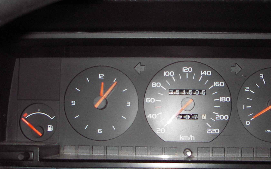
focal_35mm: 61
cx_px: 180
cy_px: 76
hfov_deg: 33.2
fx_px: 451
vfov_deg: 21.3
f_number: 3.3
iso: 100
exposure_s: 1/30
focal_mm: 6.3
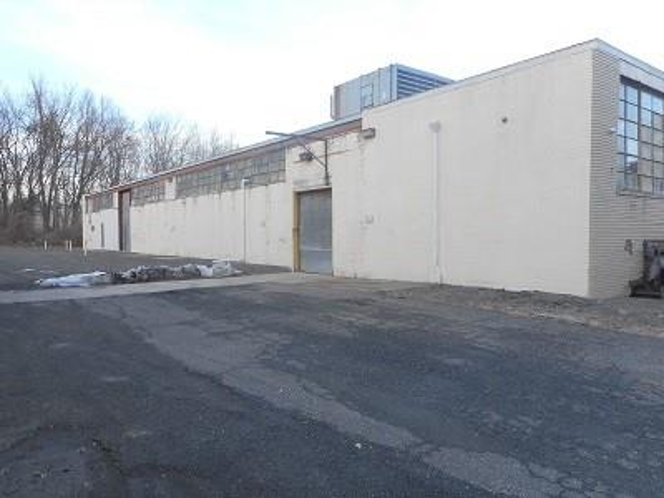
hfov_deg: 69.4
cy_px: 249
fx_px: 480
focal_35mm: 25
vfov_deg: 54.9
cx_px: 332
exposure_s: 1/40
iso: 80
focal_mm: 4.5
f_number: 3.7
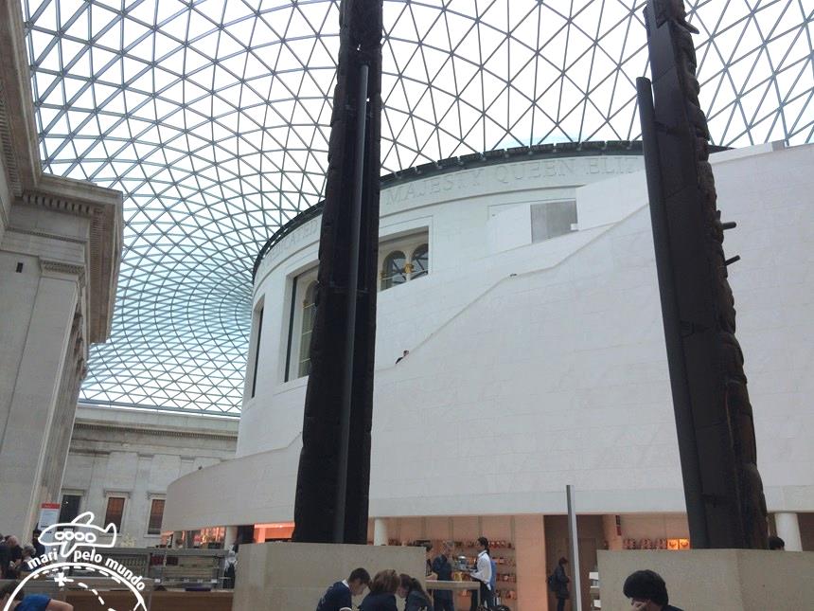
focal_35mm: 29
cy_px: 306
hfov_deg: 61.7
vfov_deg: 48.2
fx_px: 682
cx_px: 407
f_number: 2.2
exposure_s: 1/100
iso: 64
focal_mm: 4.15
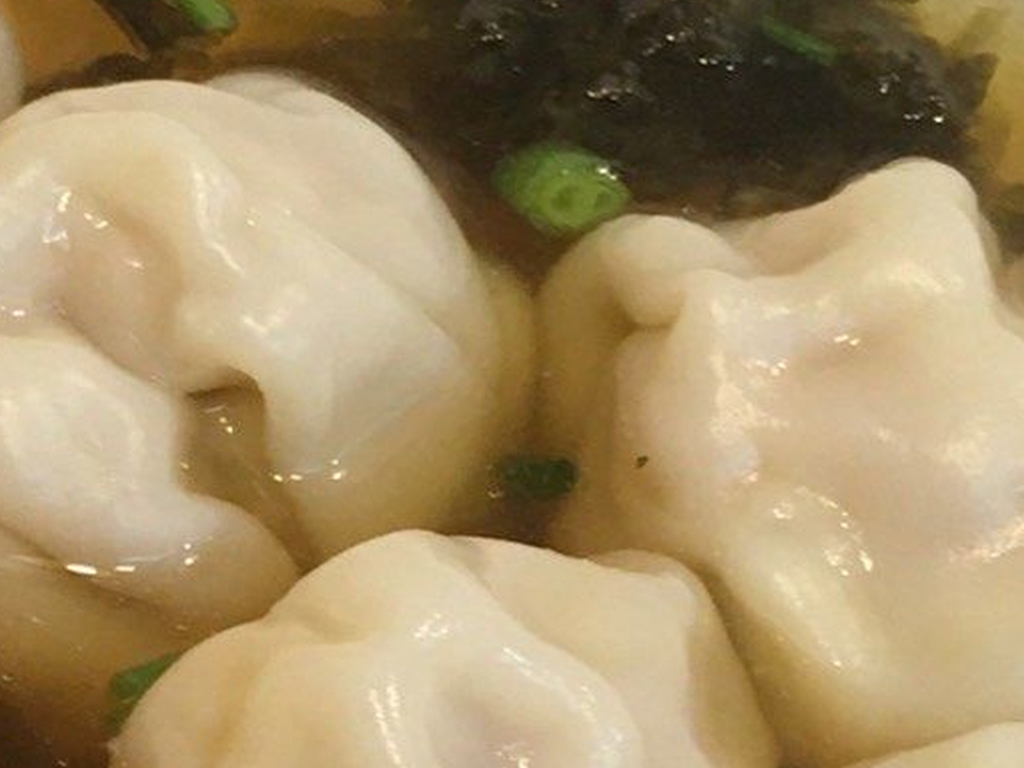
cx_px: 68
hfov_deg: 12.6
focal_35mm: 155
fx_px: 4584
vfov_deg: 9.4
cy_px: 1039
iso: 40
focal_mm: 4.15
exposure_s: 1/17
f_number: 2.2
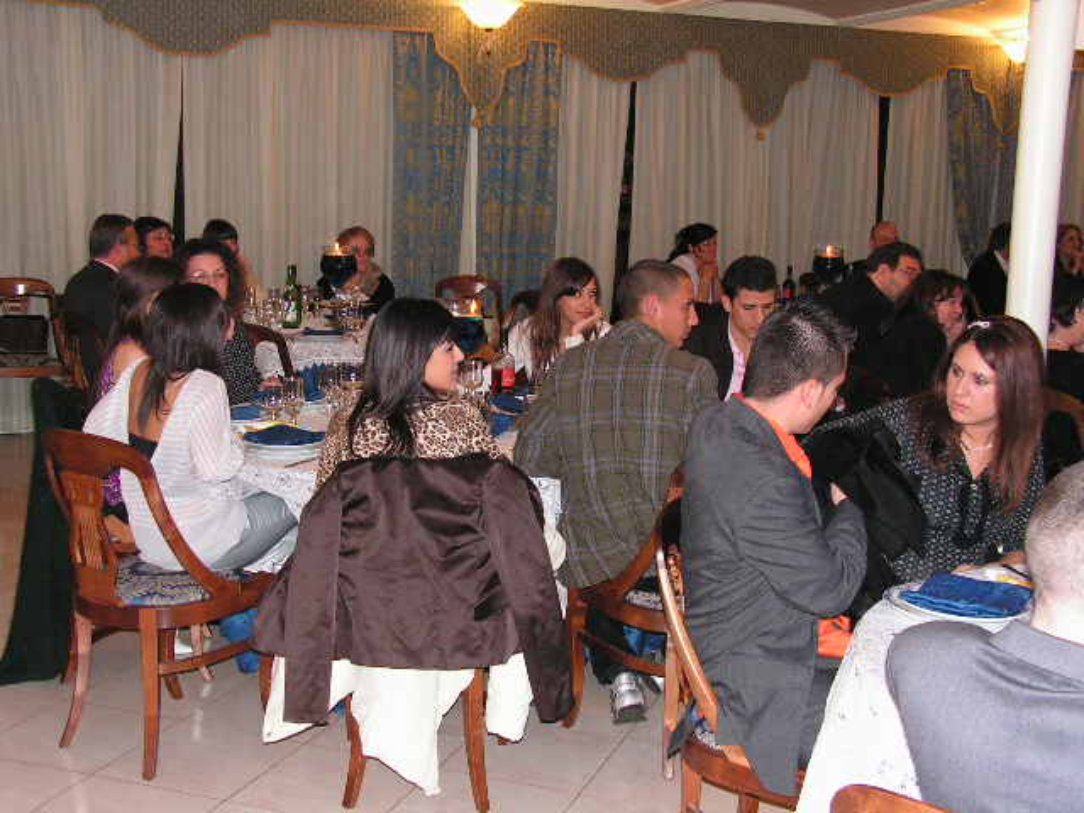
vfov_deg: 32.9
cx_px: 542
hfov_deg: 42.9
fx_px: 1378
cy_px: 406
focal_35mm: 44
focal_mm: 7.4
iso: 200
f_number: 3.2
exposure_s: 1/40
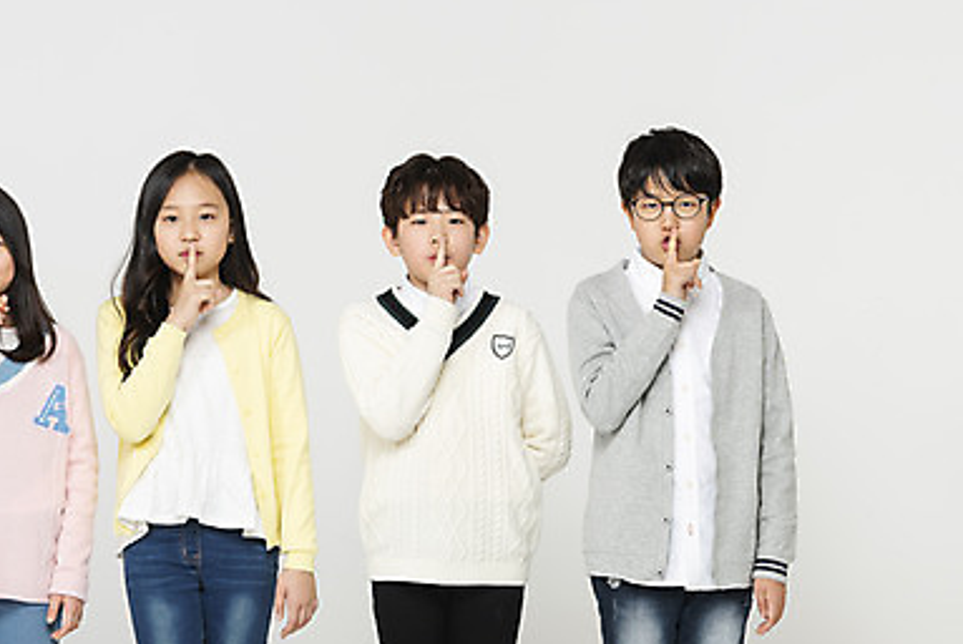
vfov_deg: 14.1
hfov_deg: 20.9
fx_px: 2597
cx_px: 328
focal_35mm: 97
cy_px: 498
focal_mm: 62
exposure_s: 1/125
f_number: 18
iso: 100
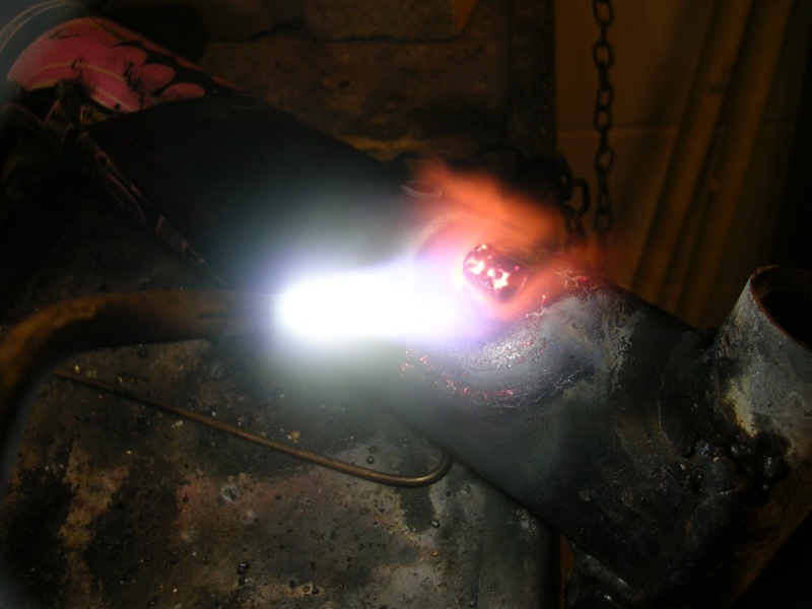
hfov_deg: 49.0
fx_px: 891
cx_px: 406
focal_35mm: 38
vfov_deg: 37.7
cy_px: 304
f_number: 2.8
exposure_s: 1/44.6
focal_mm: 5.8
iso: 50
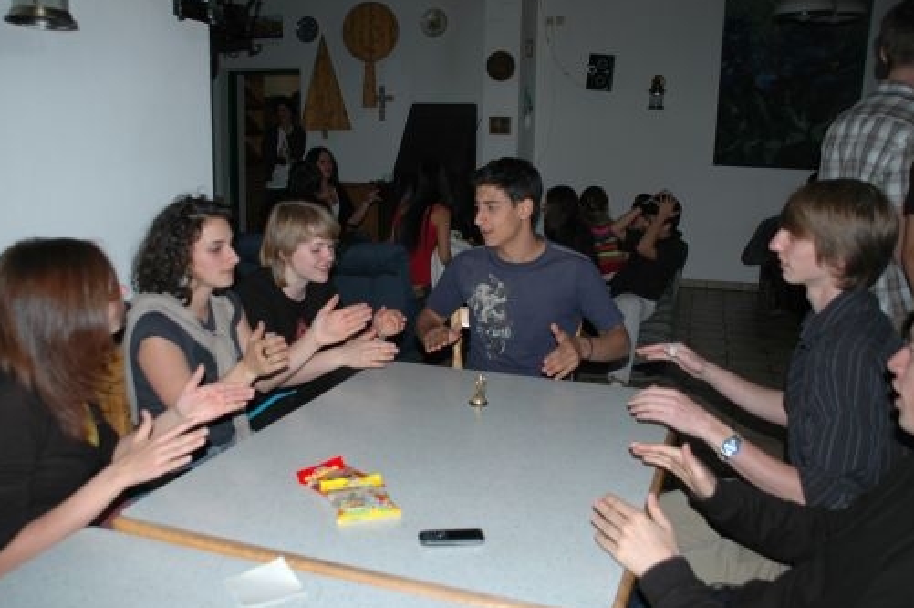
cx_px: 436
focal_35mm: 35
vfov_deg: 38.2
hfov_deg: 55.1
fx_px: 876
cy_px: 291
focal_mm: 21
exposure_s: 1/60
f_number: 3.8
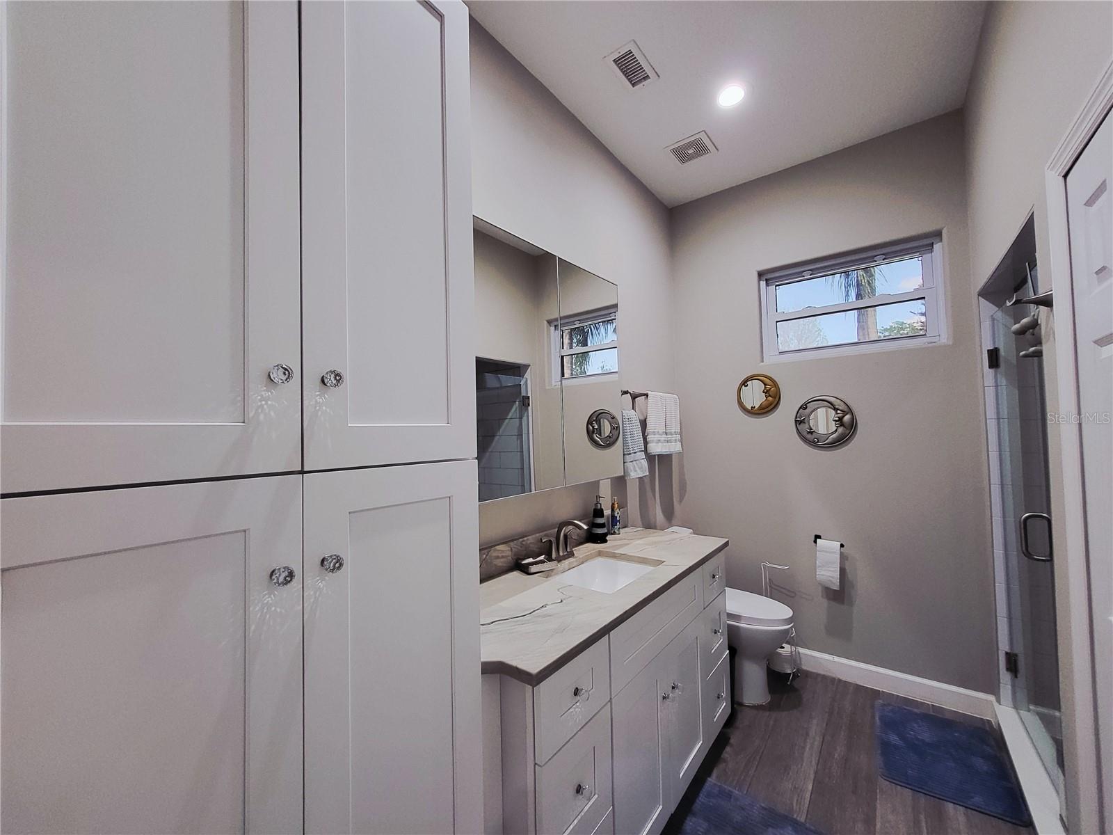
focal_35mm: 13
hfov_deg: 106.2
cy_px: 418
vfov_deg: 89.9
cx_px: 556
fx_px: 418
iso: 320
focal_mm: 1.74
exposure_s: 1/60
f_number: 2.2
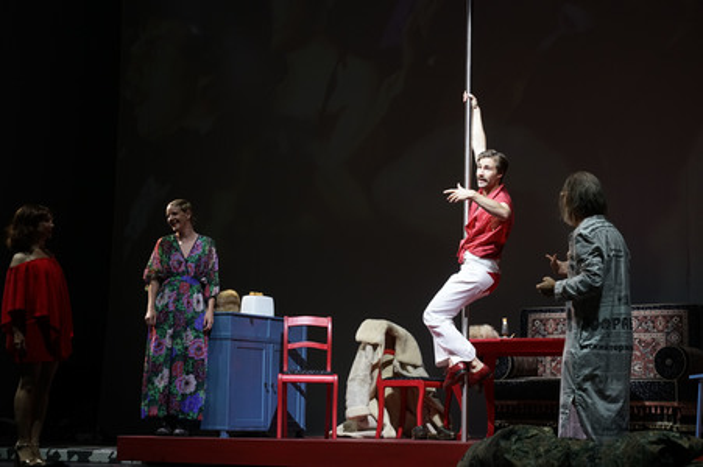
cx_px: 352
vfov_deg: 18.2
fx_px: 1463
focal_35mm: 75
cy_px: 234
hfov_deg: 27.0
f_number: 6.3
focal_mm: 75
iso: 1600
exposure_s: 1/320
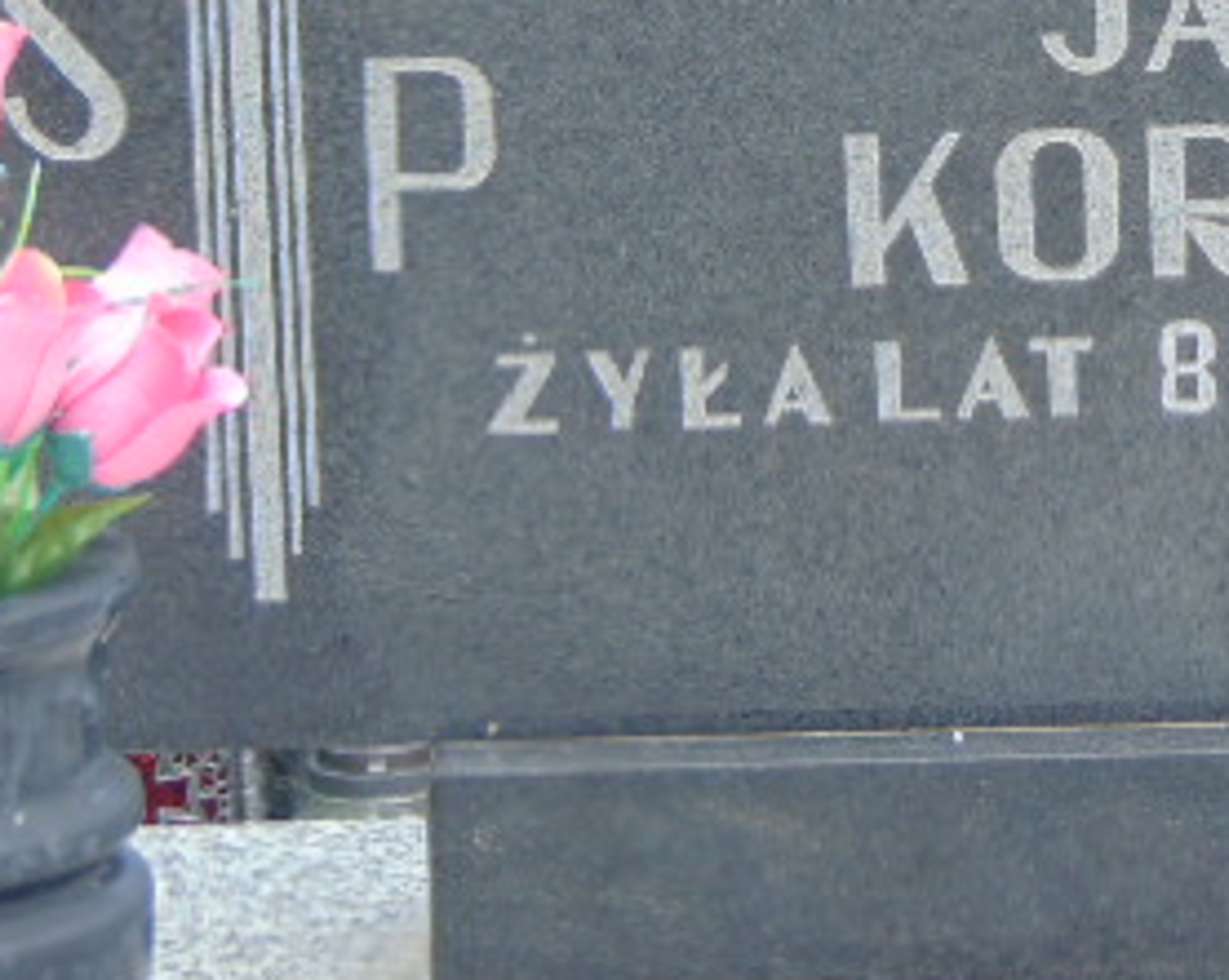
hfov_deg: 7.9
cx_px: 1140
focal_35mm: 244
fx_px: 8866
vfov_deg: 6.3
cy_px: 151
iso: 80
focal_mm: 19.4
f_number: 3.9
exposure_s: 1/160
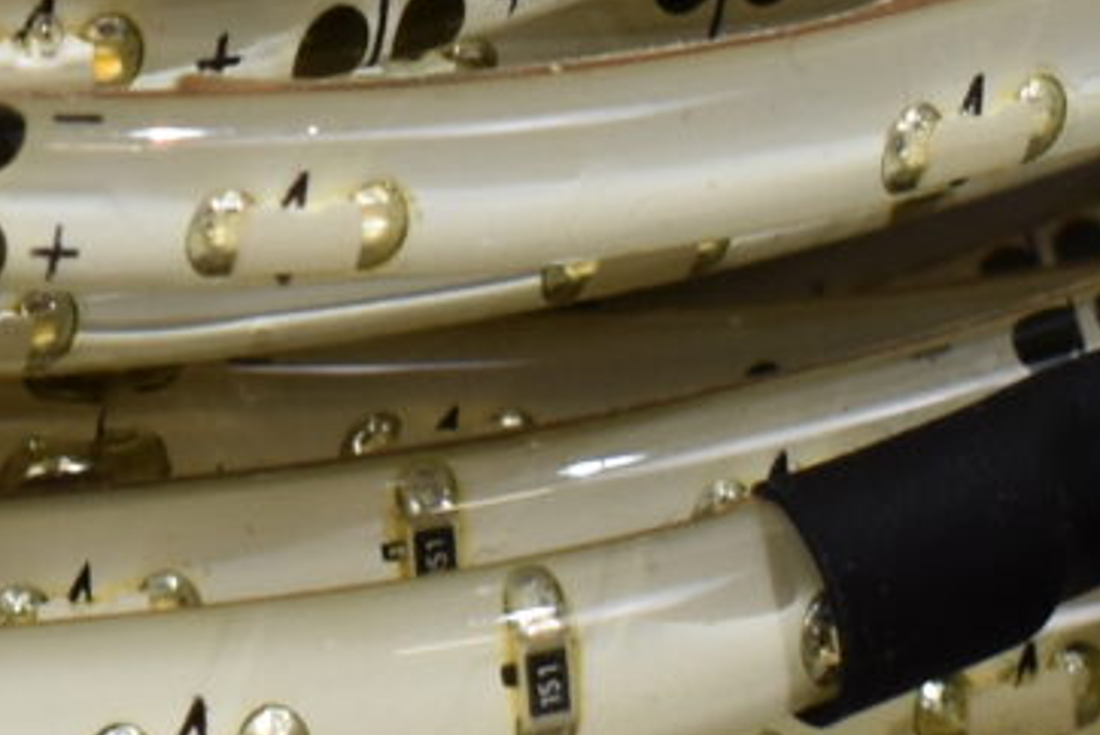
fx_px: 10366
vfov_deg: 4.0
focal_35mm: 339
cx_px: -465
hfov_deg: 6.0
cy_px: -354
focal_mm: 32
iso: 400
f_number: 8
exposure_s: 1/60
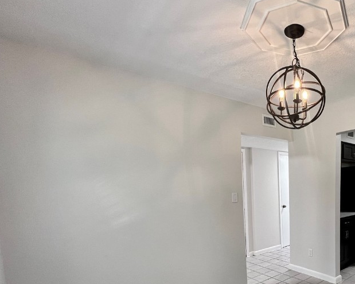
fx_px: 221
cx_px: 288
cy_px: 208
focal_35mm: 21
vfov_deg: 62.3
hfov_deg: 69.4
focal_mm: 1.57
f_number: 1.8
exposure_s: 1/120
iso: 250
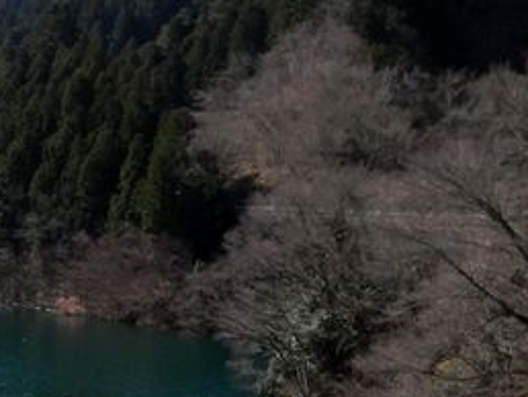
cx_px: -207
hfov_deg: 19.1
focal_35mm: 93
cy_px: 156
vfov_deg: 15.9
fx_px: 1420
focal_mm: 5.5
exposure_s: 1/640
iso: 80
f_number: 3.3
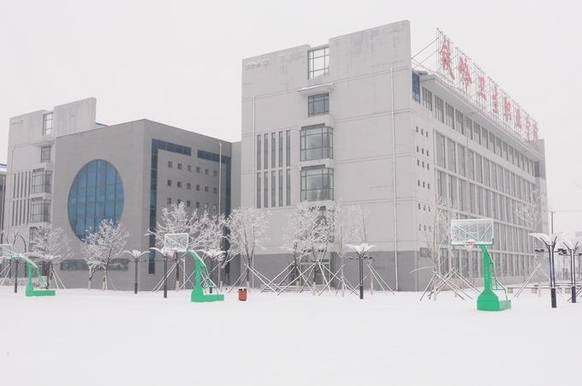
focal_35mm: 36
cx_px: 291
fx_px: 581
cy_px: 193
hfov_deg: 53.2
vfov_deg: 36.7
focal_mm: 24
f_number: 22
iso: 200
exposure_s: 1/20
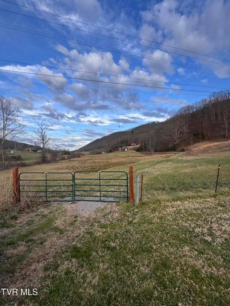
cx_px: 115
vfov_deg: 102.1
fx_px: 124
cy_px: 153
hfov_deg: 85.7
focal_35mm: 14
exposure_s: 1/473
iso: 40
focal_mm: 2.22
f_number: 2.2
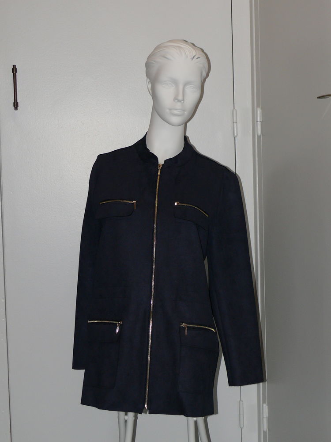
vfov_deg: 22.0
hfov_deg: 16.6
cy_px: 221
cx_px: 166
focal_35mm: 89
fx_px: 1135
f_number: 3.2
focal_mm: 13.8
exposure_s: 1/30
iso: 100
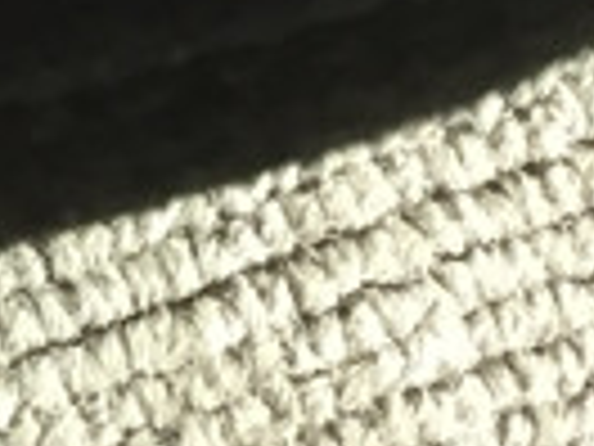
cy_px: -926
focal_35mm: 211
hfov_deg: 7.9
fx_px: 3621
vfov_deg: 6.4
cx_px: -1256
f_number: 2.4
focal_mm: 3.3
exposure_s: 1/33
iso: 32
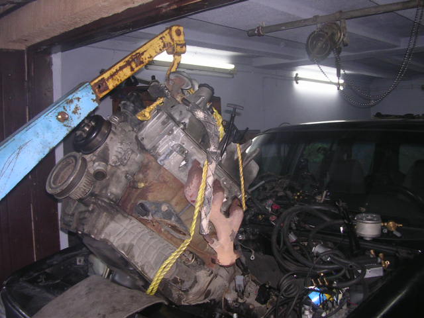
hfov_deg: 49.0
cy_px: 159
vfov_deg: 37.7
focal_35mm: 38
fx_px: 465
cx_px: 212
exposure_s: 1/60.1
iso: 174
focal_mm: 5.8
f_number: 2.8
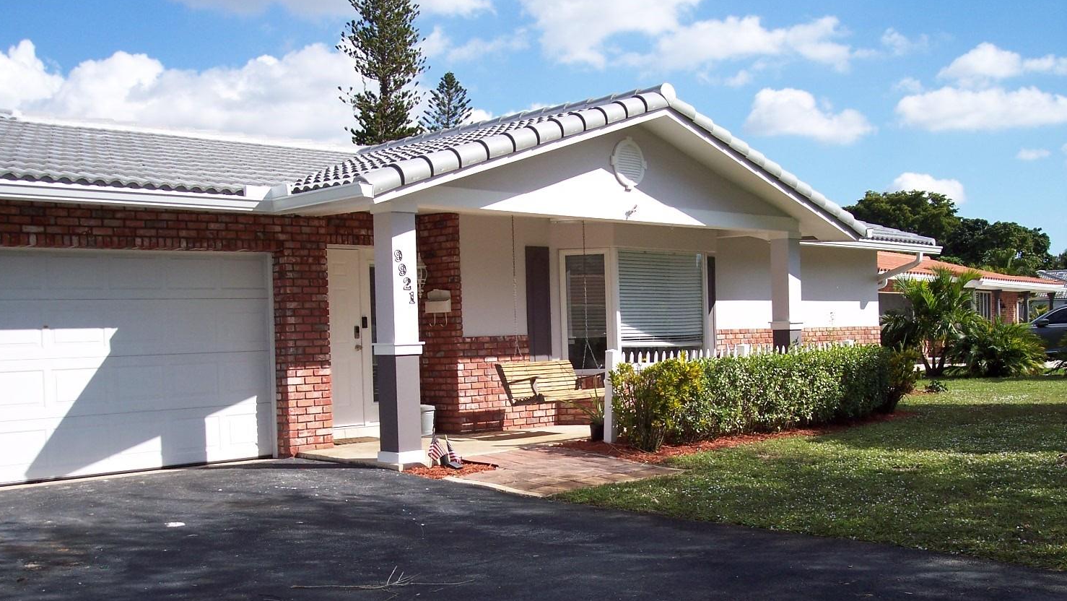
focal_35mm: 43
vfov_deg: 27.6
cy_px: 379
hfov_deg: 47.3
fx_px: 1217
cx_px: 533
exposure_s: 1/750
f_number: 4
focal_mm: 8
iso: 100
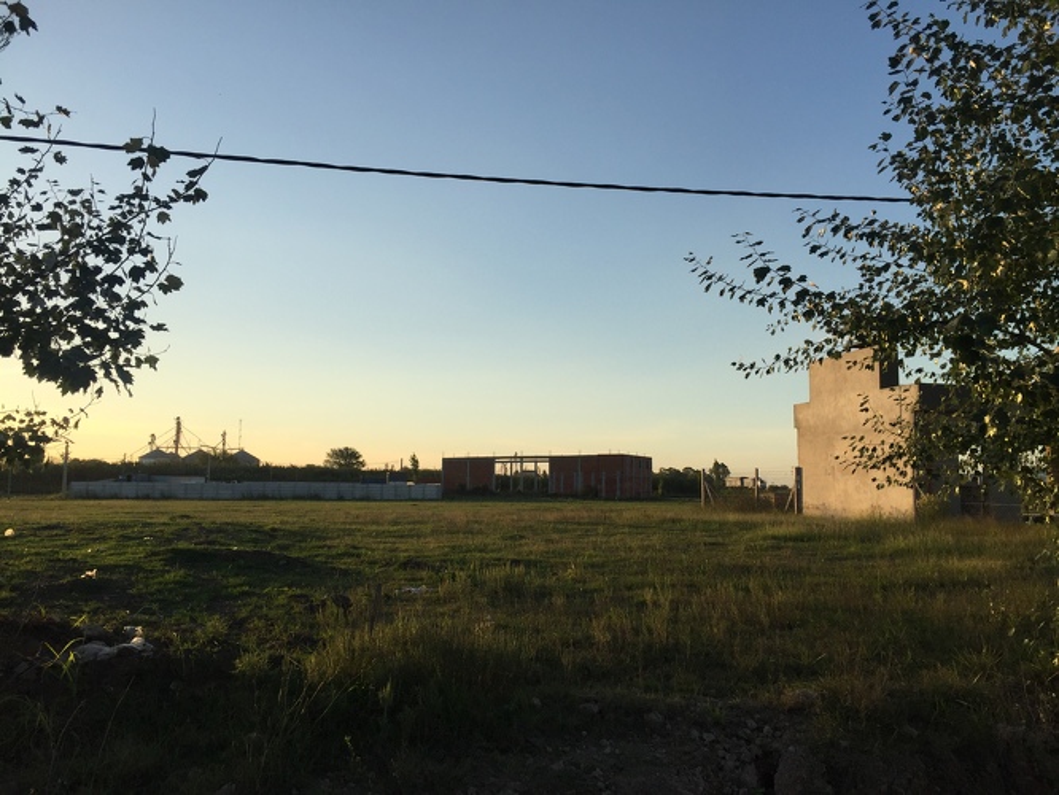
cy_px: 398
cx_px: 530
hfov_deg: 61.6
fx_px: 888
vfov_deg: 48.3
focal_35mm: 29
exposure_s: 1/1364
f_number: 2.2
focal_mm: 4.15
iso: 32
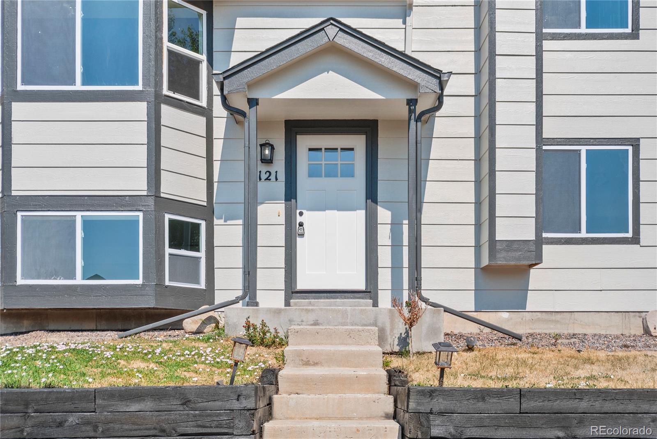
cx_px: 328
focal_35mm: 36
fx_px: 658
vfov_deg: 36.9
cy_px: 220
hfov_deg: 53.1
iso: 200
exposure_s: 1/200
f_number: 8
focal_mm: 24
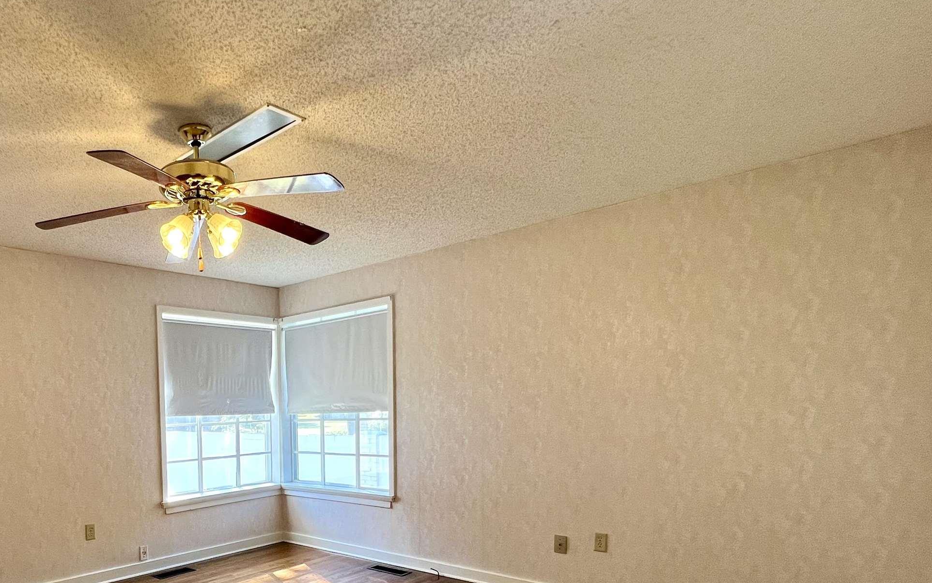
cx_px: 286
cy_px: 452
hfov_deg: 76.2
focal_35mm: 22
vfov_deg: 52.1
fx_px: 559
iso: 64
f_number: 1.8
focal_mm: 1.57
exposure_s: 1/120
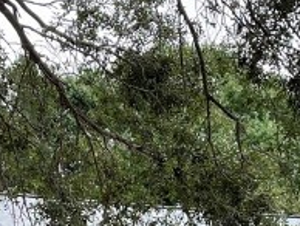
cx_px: 39
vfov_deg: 10.4
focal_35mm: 137
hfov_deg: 14.3
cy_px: 354
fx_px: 1189
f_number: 1.6
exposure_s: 1/997
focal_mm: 4.2
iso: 32
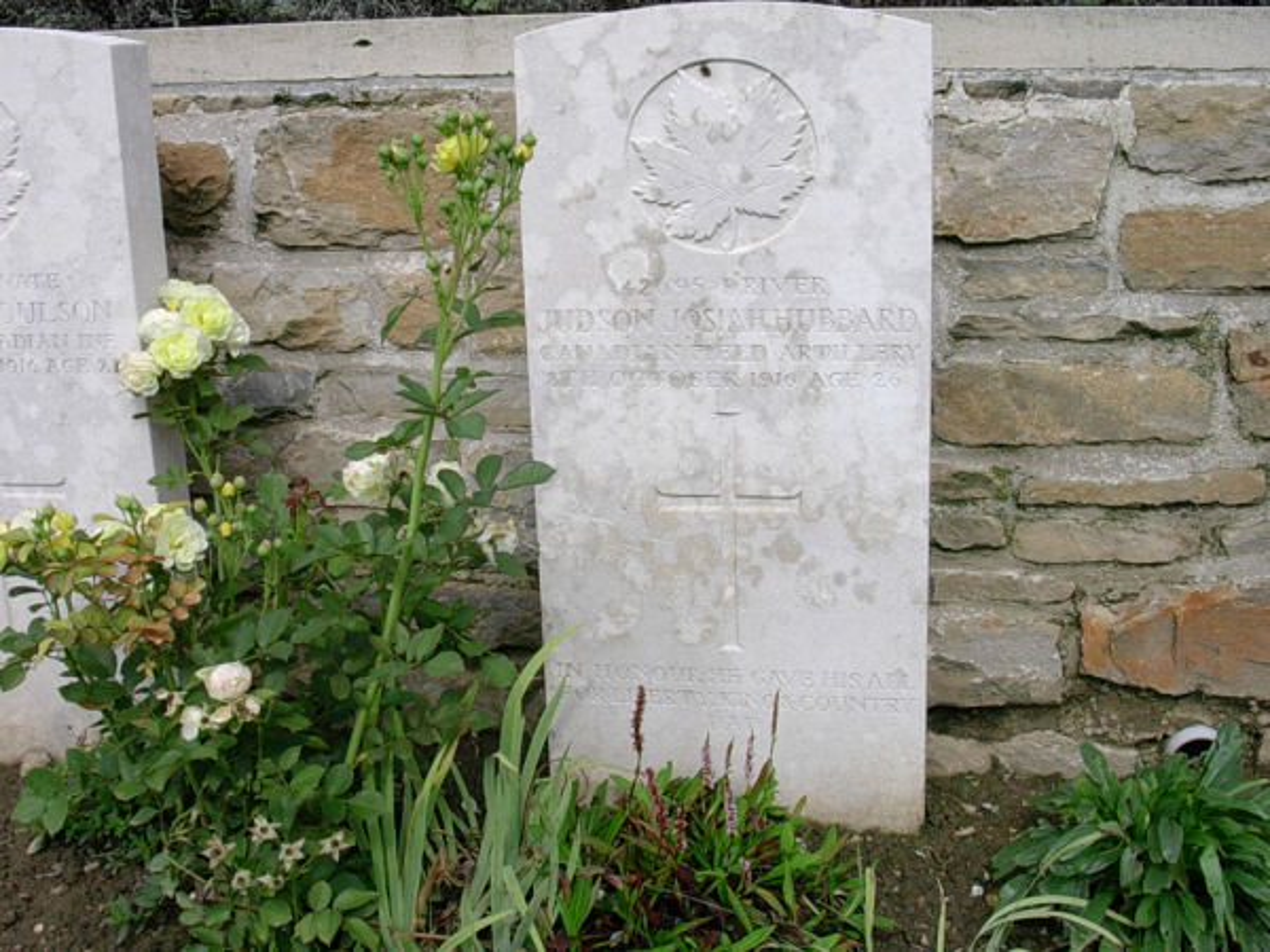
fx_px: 1651
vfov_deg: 32.2
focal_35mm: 45
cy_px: 476
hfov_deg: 42.1
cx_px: 635
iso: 70
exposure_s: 1/264
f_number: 5.8
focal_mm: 6.7
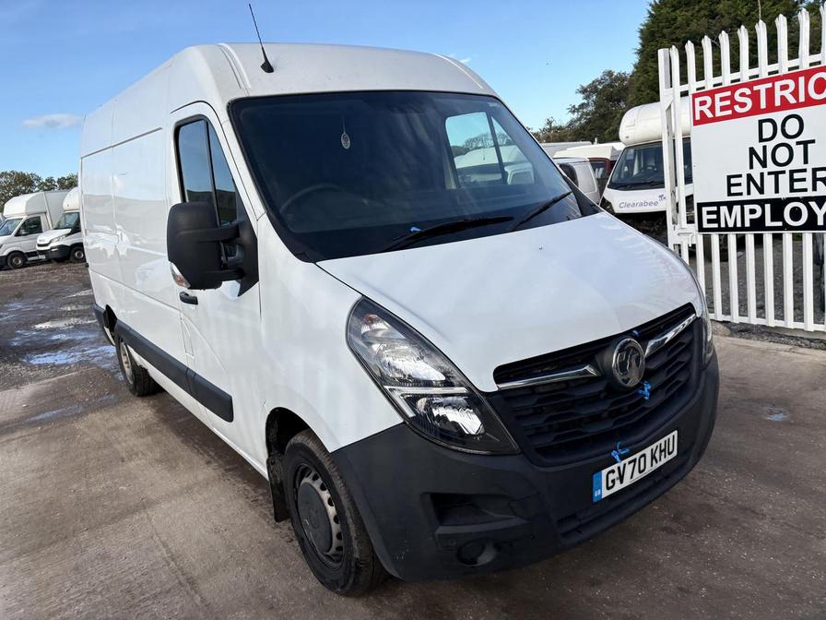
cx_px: 413
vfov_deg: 53.1
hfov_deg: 67.3
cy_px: 310
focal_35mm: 26
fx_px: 620
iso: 50
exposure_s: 1/1626
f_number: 1.6
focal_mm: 5.96
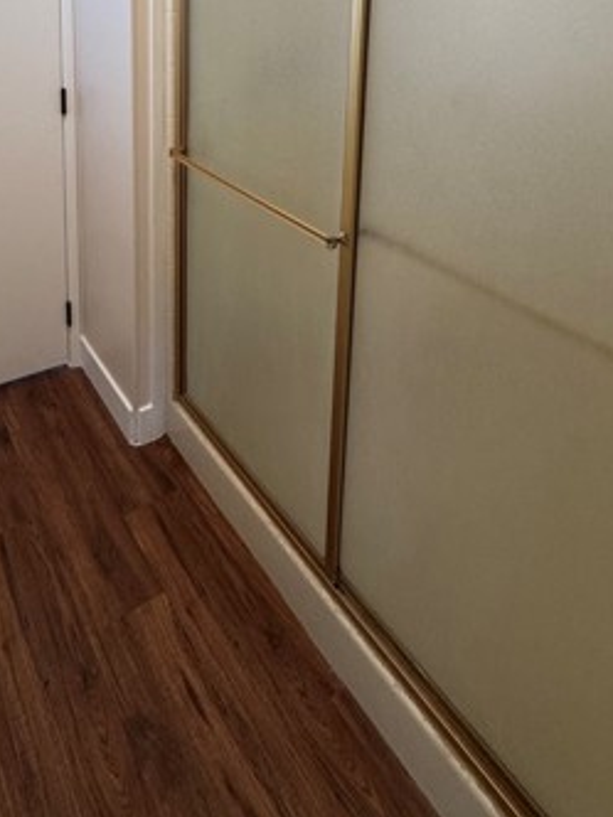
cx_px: 219
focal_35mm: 27
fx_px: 638
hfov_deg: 50.7
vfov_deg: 55.9
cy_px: 71
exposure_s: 1/60
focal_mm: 2.22
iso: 200
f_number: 2.2
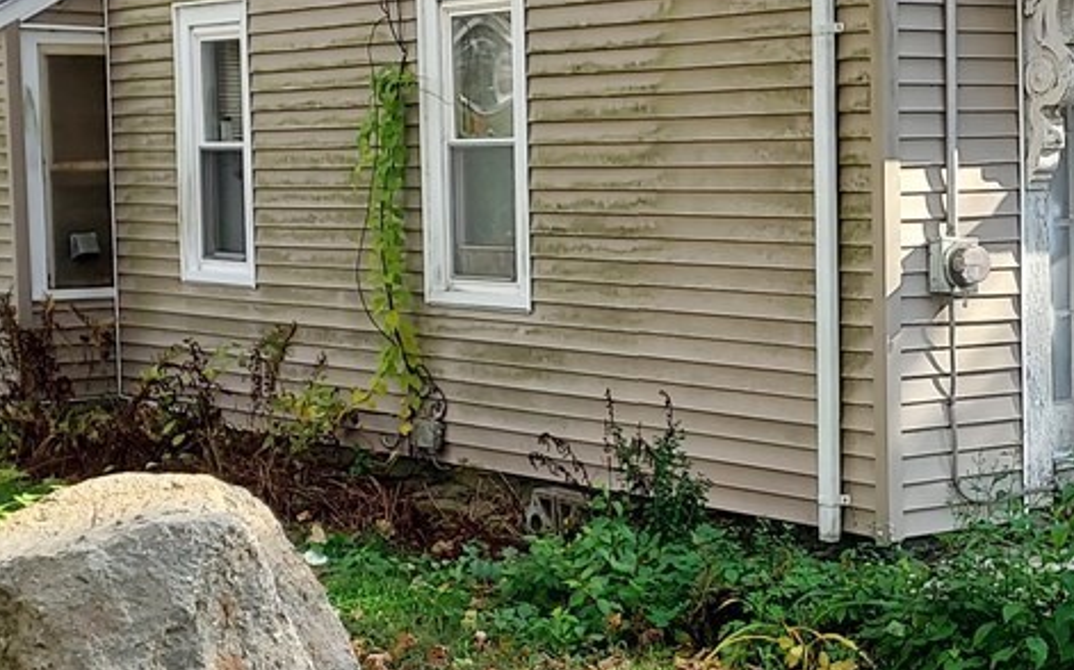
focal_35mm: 83
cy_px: 255
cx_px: 894
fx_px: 2429
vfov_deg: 15.7
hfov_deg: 24.4
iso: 40
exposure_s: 1/295
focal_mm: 4.6
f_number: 1.8
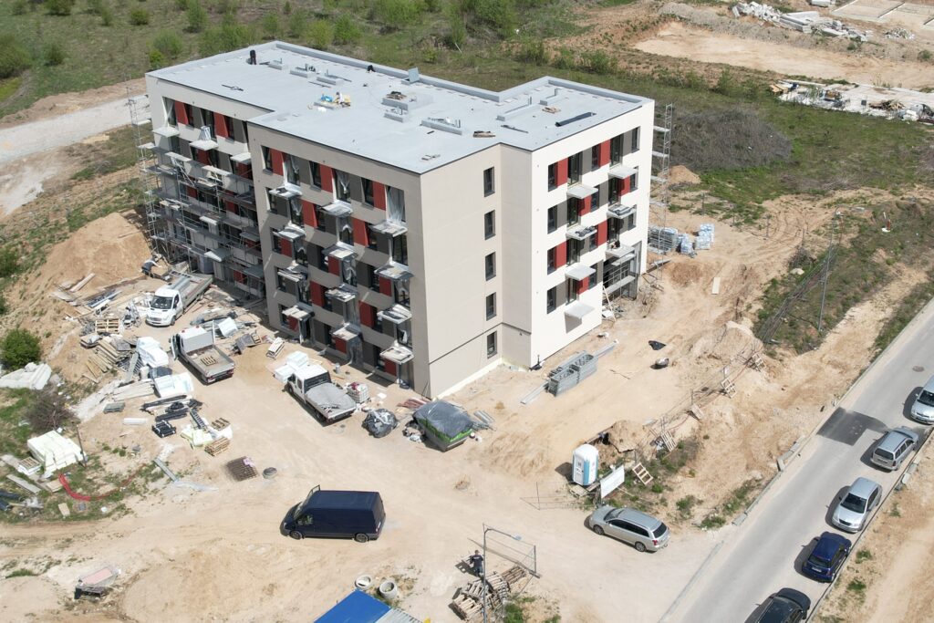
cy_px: 312
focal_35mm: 22
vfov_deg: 57.2
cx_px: 467
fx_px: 571
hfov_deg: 78.6
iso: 100
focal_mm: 8.38
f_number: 2.8
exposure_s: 1/2500
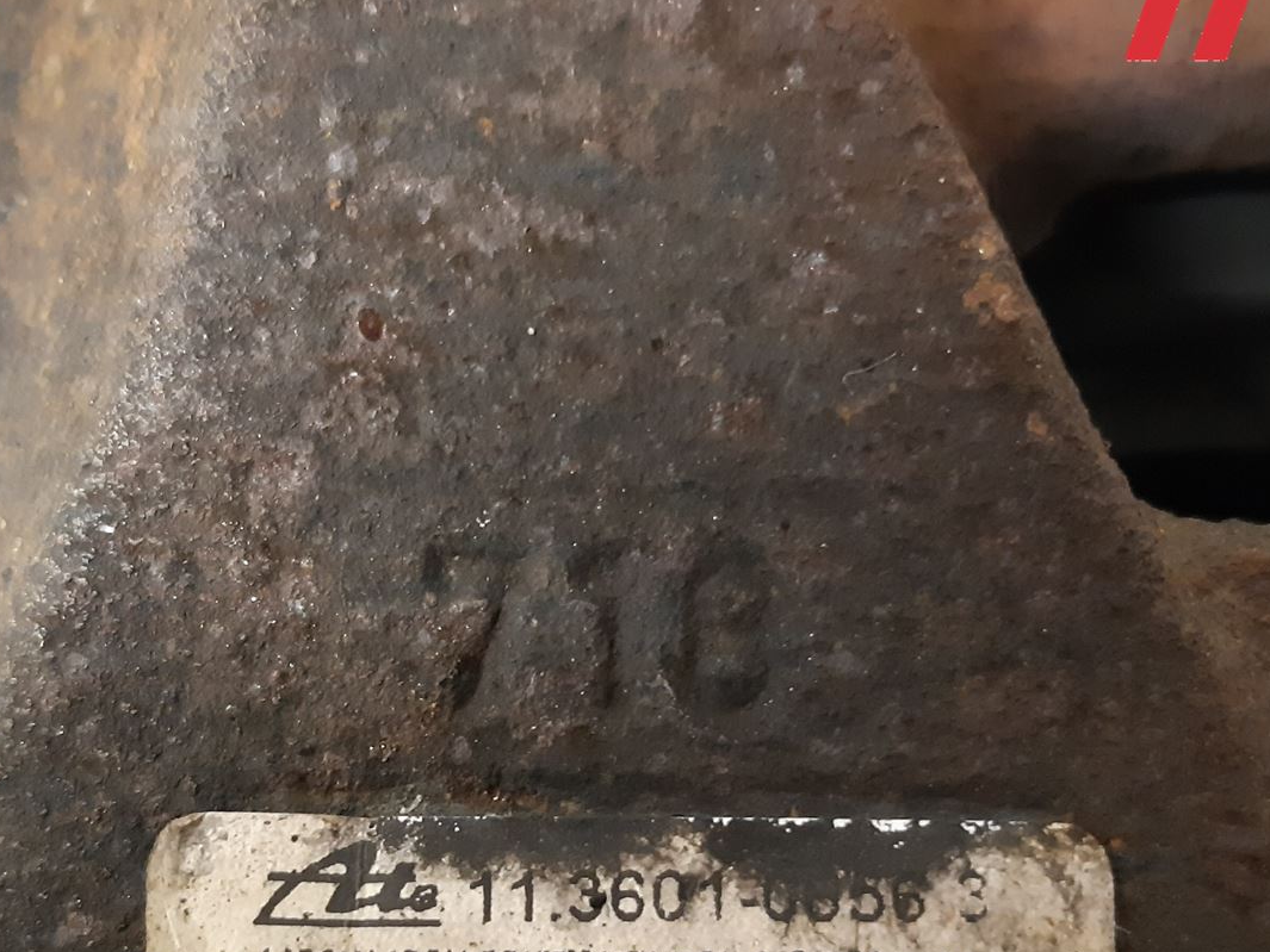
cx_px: 636
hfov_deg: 38.2
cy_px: 774
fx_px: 1835
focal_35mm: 50
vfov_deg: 28.4
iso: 640
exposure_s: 1/25
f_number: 1.7
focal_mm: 3.93
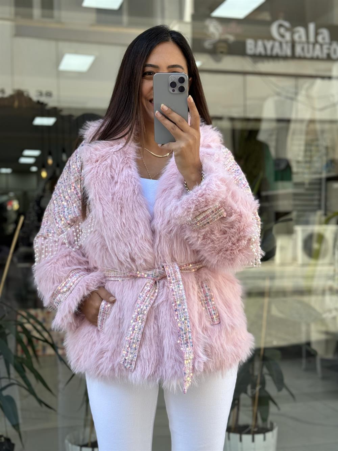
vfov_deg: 39.7
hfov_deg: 30.3
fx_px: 625
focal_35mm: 48
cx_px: 169
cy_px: 226
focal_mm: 6.76
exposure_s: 1/377
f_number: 1.78
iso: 64
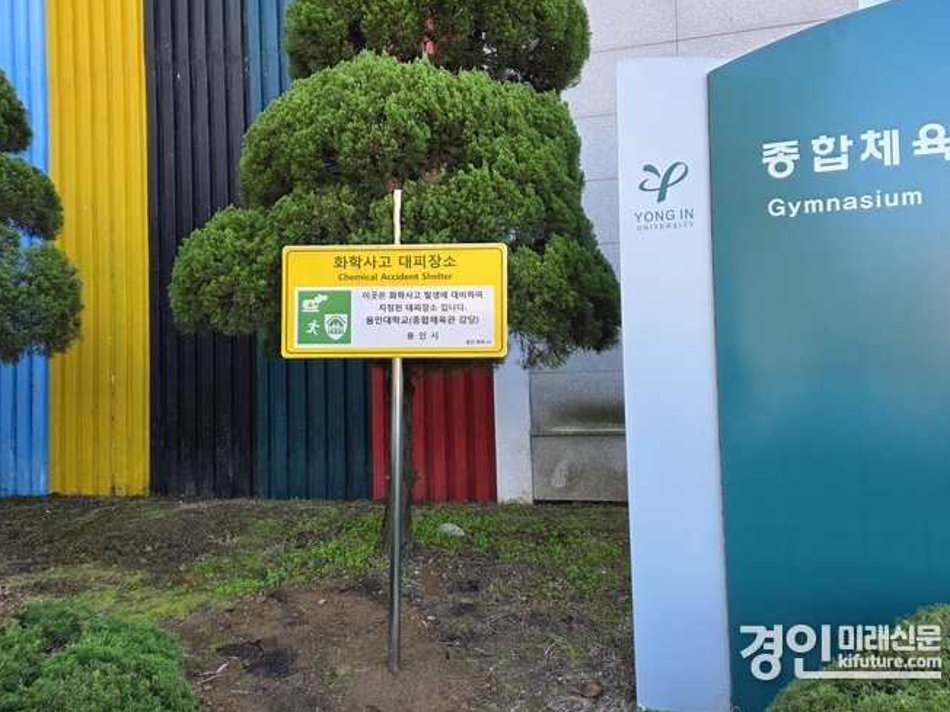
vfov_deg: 56.8
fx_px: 659
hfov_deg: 71.6
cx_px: 479
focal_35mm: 24
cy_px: 344
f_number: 1.7
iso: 50
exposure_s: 1/180
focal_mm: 6.25
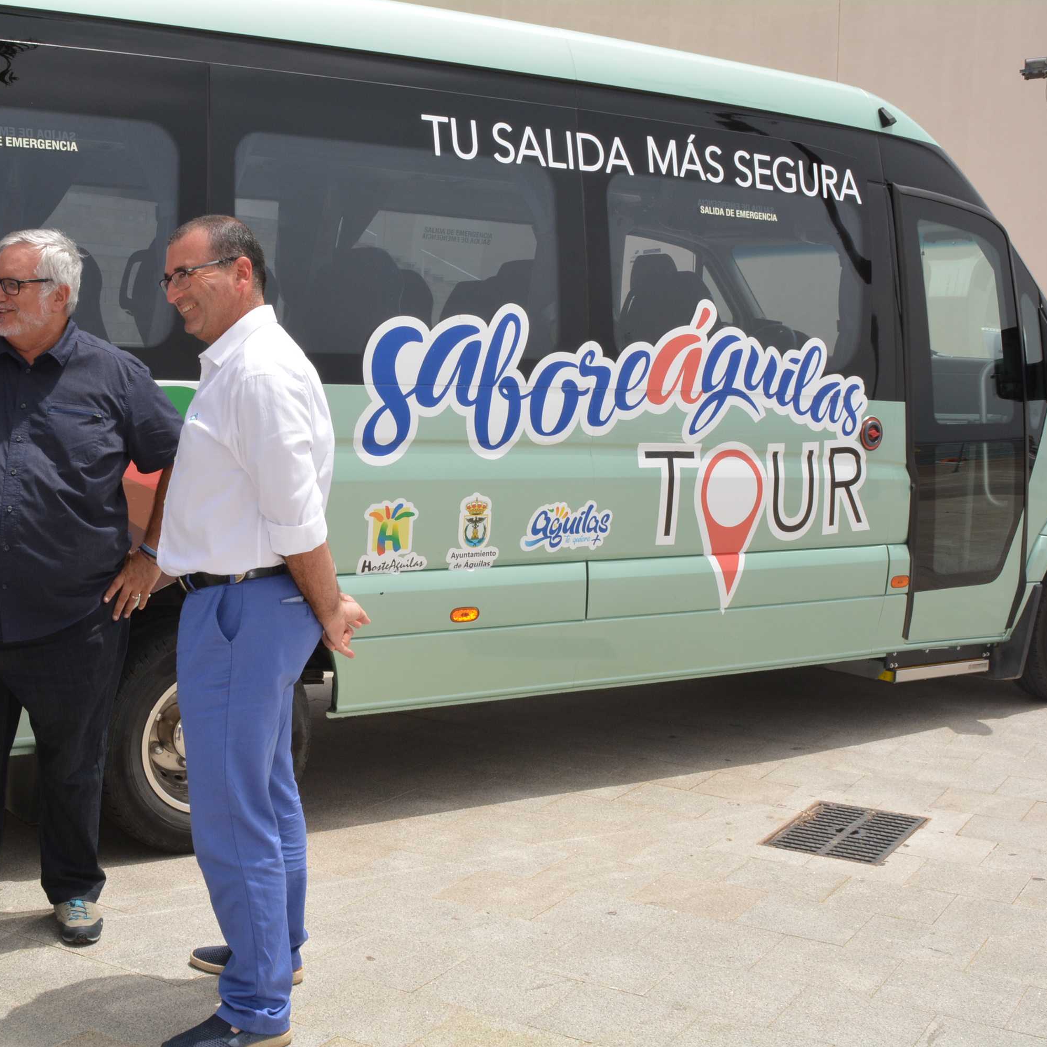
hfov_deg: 36.4
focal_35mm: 46
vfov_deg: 36.8
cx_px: 335
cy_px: 522
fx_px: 1574
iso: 400
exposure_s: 1/200
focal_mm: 24
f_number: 20
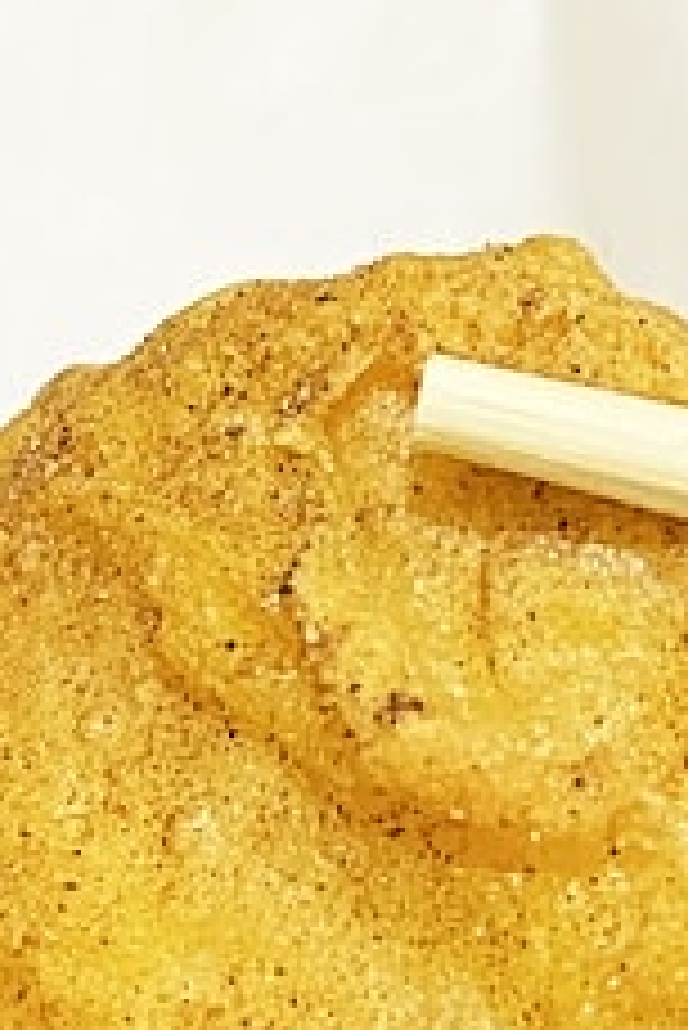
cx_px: 135
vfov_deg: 17.3
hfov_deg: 11.6
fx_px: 3377
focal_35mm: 118
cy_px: 333
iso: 250
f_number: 1.6
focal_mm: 5.1
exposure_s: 1/60
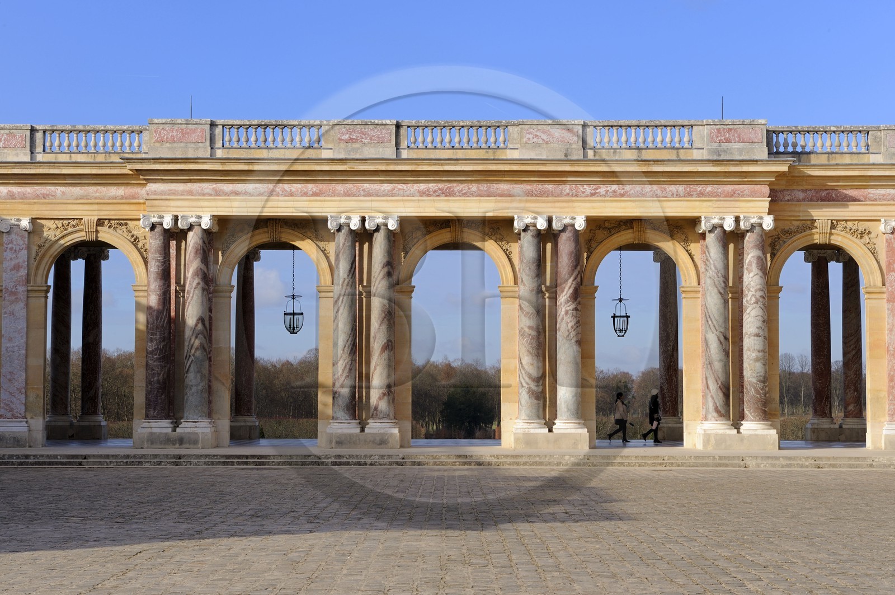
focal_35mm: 70
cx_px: 448
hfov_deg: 28.9
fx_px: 1738
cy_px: 298
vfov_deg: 19.4
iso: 200
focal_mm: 70
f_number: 16
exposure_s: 1/100
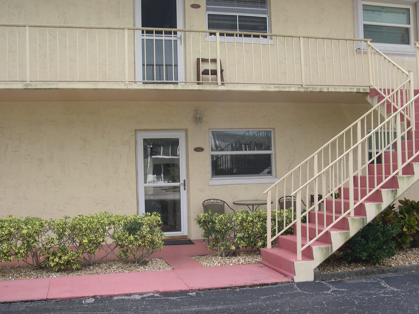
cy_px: 169
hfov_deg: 43.8
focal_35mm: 43
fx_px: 520
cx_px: 217
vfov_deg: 33.6
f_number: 7.6
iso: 100
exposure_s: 1/114
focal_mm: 8
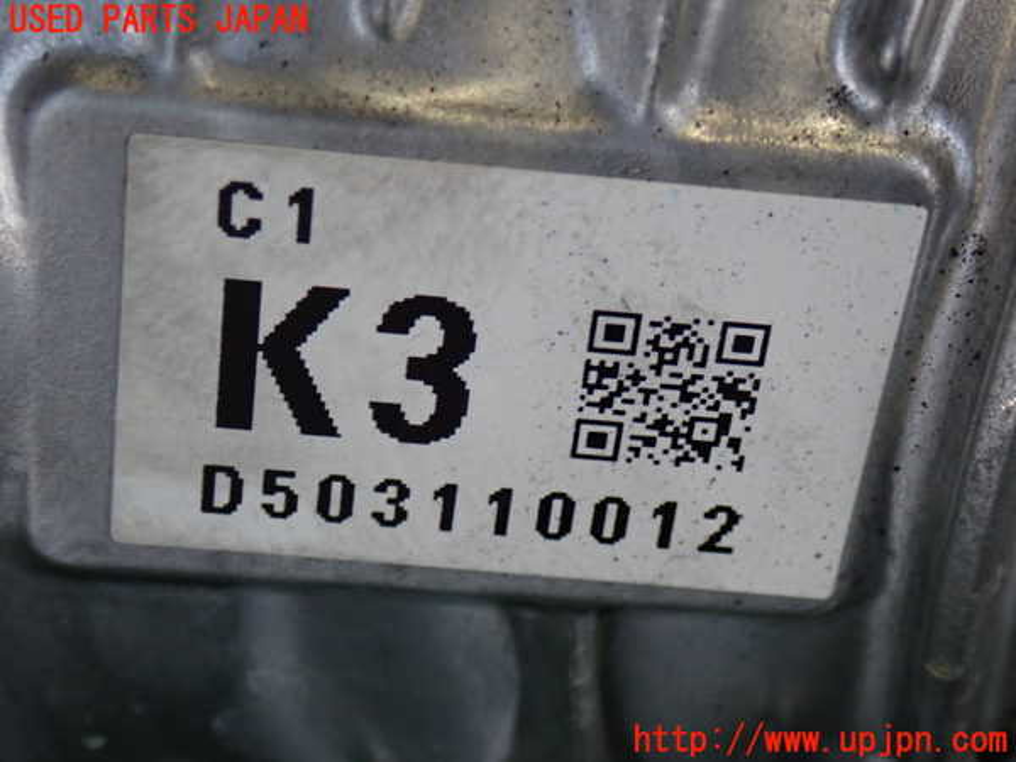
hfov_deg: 23.8
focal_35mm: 82
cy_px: 381
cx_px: 508
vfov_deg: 18.0
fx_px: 2407
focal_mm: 14.62
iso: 500
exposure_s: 1/80
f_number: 4.3
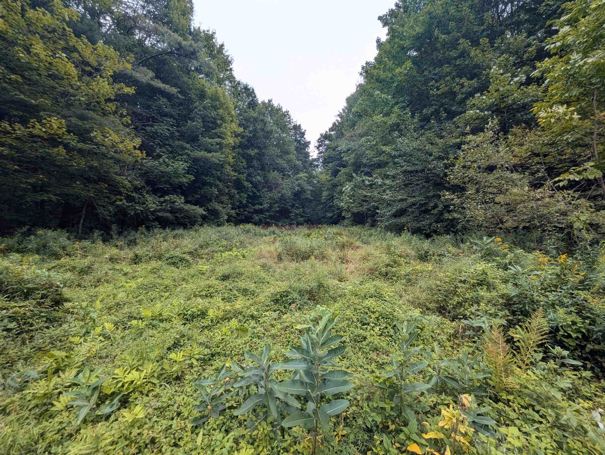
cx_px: 302
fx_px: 228
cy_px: 228
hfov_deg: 106.1
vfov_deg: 90.1
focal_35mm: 13
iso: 40
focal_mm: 1.95
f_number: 2.2
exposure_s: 1/261
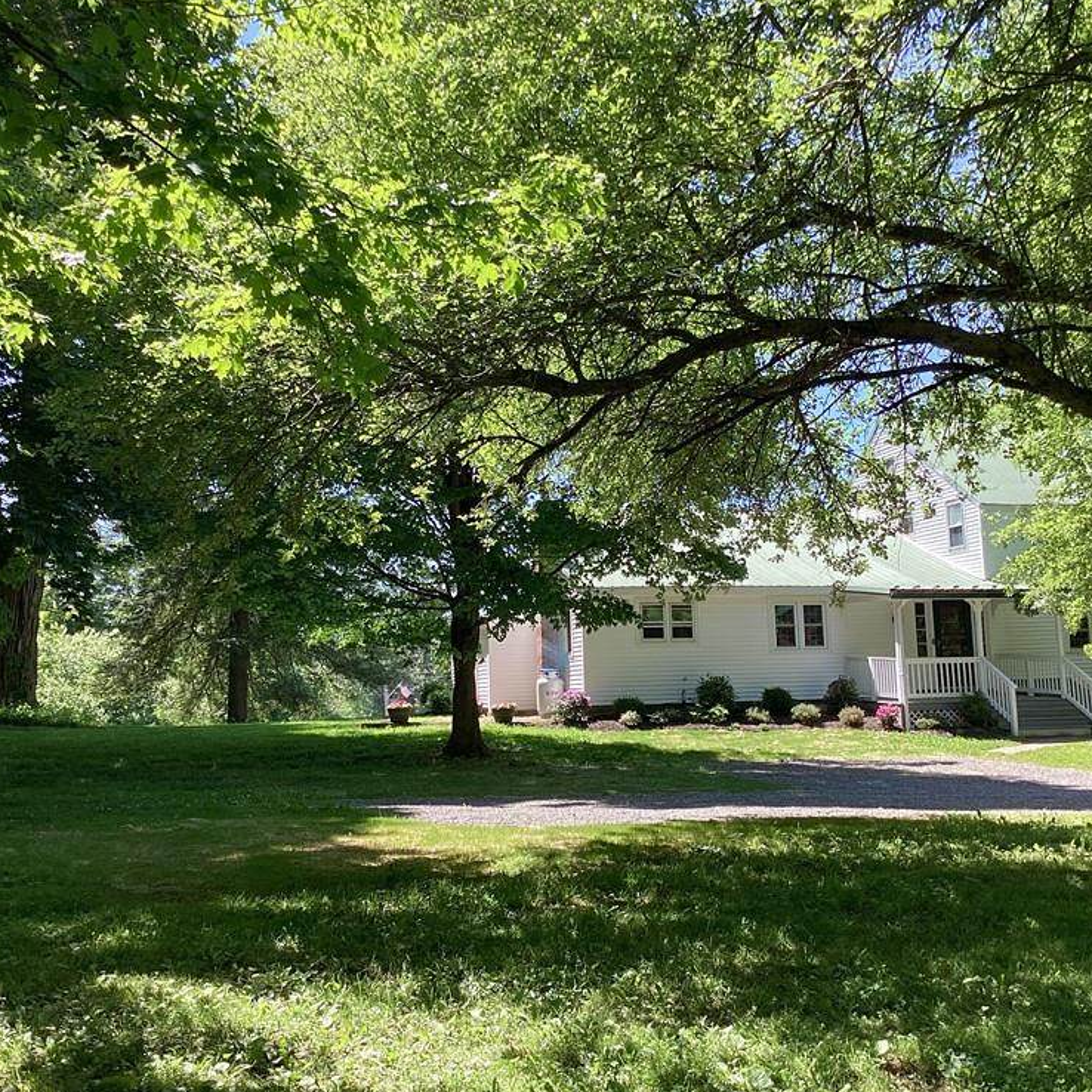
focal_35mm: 38
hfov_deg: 43.9
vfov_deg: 43.9
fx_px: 1356
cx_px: 555
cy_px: 534
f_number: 2.4
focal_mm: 3.3
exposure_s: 1/226
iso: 25
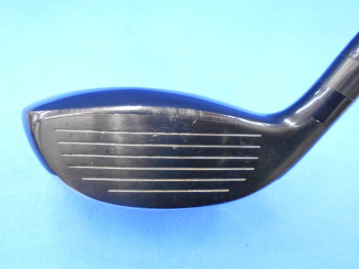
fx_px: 270
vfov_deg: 53.1
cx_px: 180
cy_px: 134
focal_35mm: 26
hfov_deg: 67.3
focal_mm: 4.6
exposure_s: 1/10
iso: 400
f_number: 3.2
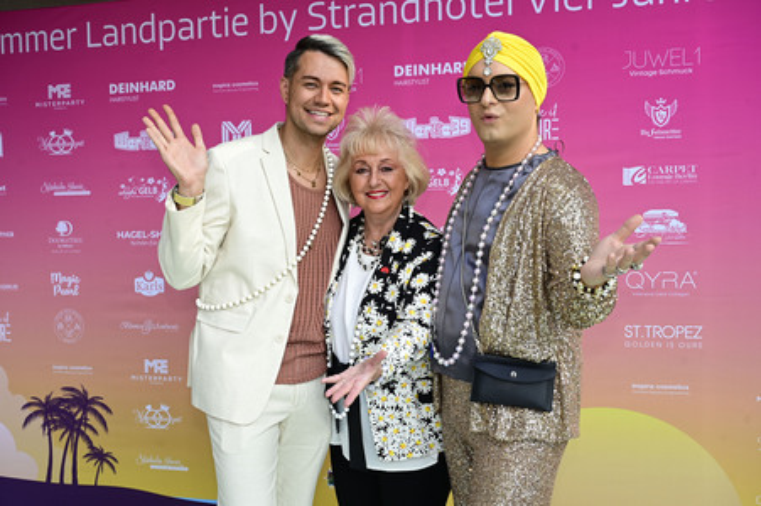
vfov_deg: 33.4
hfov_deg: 48.5
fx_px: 845
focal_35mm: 40
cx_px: 380
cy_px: 253
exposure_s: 1/200
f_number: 7.1
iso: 400
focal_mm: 40
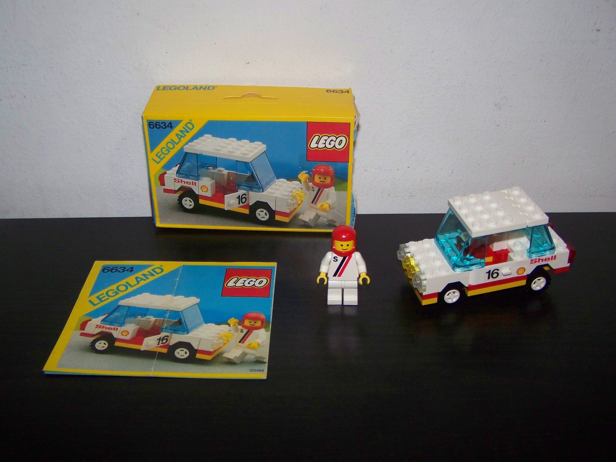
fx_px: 676
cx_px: 308
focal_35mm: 38
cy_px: 231
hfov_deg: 49.0
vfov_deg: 37.7
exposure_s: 1/30
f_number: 2.8
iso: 200
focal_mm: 6.3
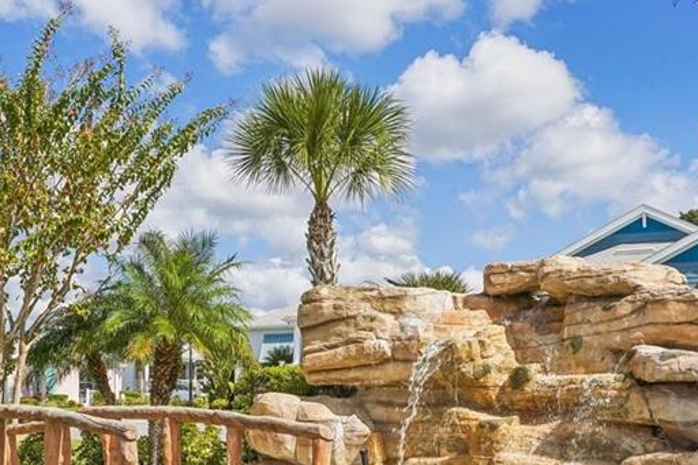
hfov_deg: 35.6
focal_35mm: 56
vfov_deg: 23.6
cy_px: 409
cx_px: 319
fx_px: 1085
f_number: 18
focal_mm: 28
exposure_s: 1/125
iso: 100
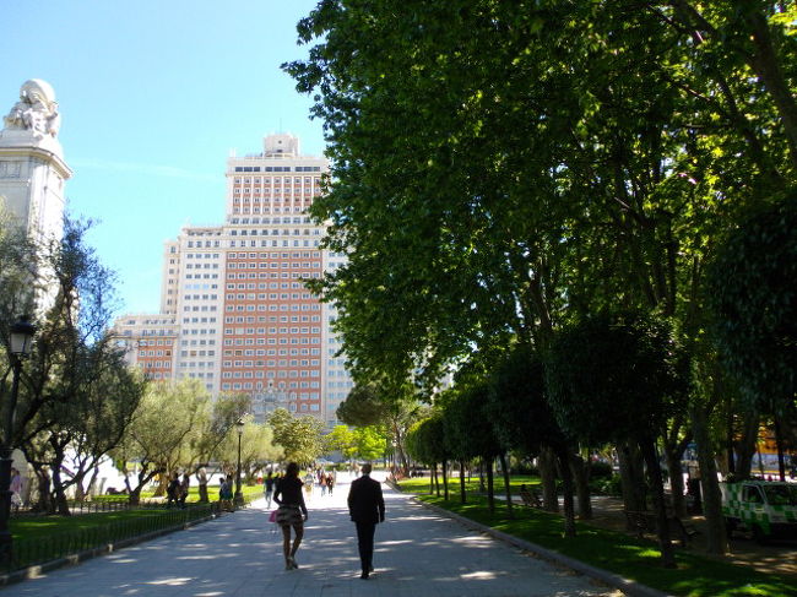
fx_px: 644
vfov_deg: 49.7
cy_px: 298
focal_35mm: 28
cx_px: 398
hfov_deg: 63.5
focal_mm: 5
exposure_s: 1/320
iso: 100
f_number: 3.1
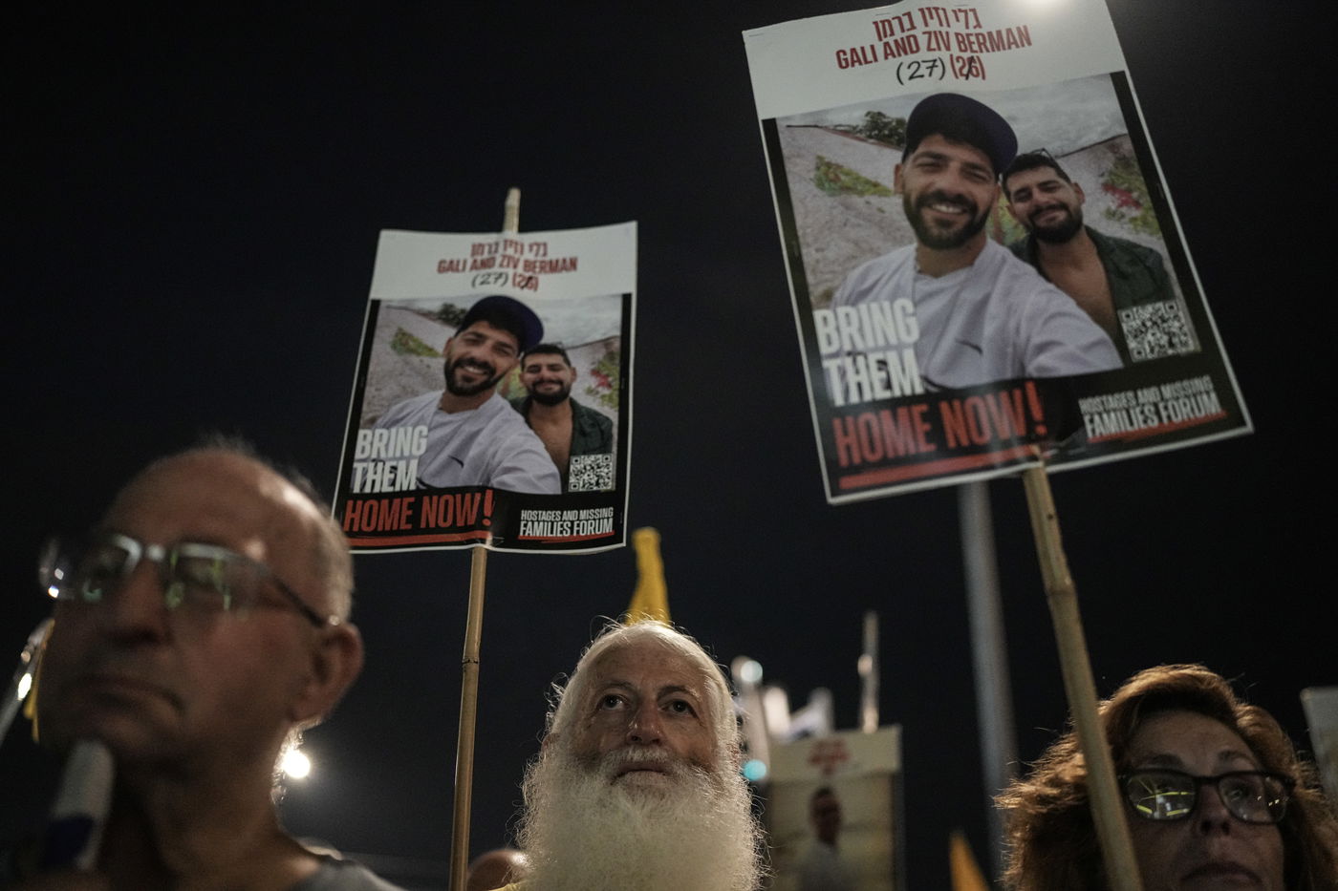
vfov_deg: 37.8
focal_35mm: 35
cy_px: 446
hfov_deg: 54.4
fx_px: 1301
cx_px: 669
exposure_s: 1/125
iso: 6400
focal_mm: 35
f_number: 1.4
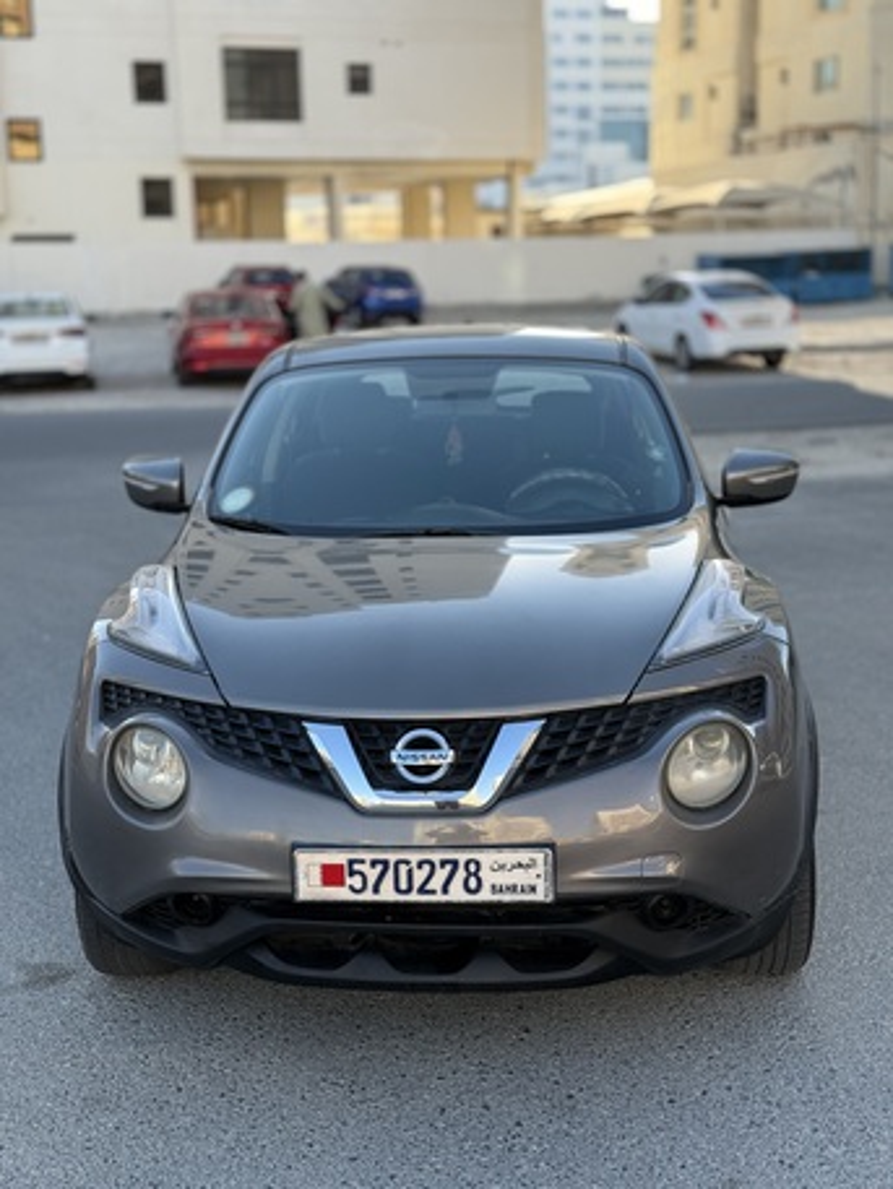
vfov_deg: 39.6
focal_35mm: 48
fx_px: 1650
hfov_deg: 30.3
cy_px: 594
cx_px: 446
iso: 64
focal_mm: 6.76
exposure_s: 1/1185
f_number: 1.78
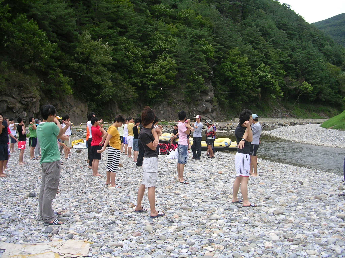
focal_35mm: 38
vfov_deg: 37.7
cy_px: 129
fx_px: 379
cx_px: 172
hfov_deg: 49.0
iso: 50
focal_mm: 5.8
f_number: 2.8
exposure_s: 1/263
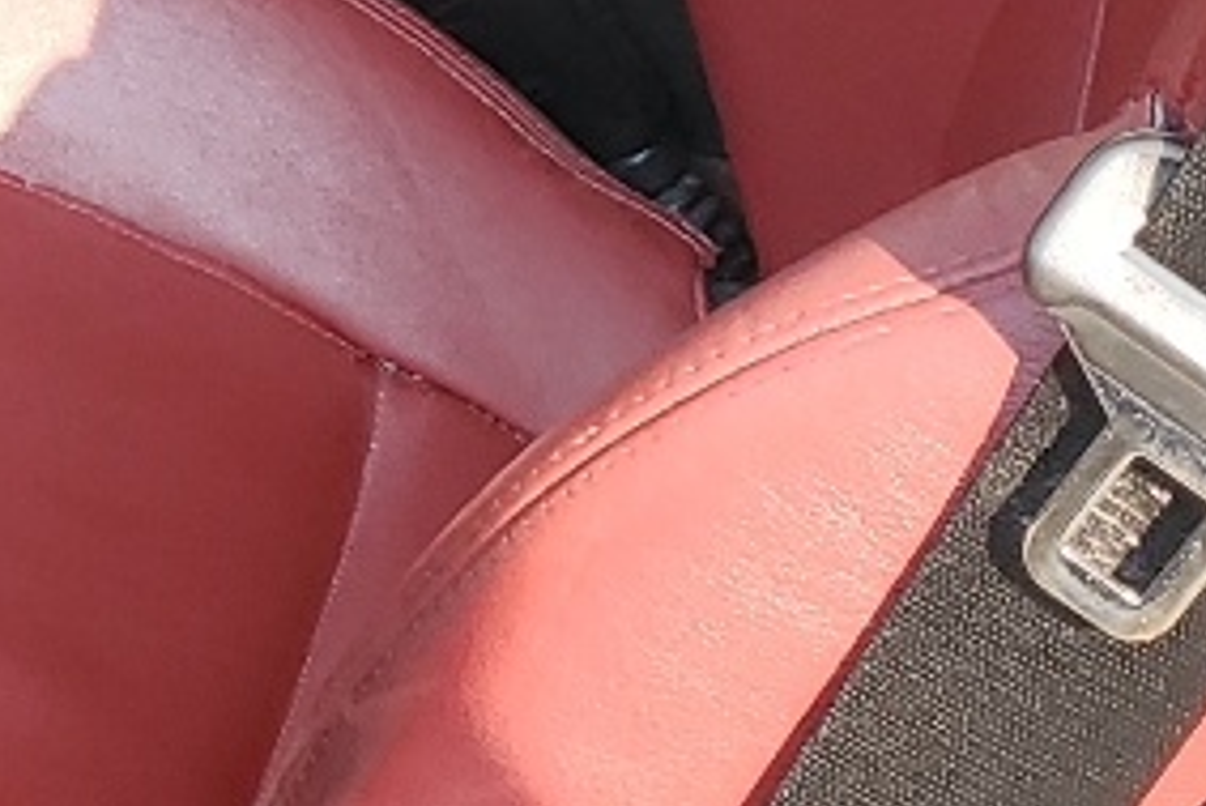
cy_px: -316
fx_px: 5128
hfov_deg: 12.9
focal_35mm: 153
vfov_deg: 8.8
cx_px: -384
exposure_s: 1/385
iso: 50
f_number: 1.5
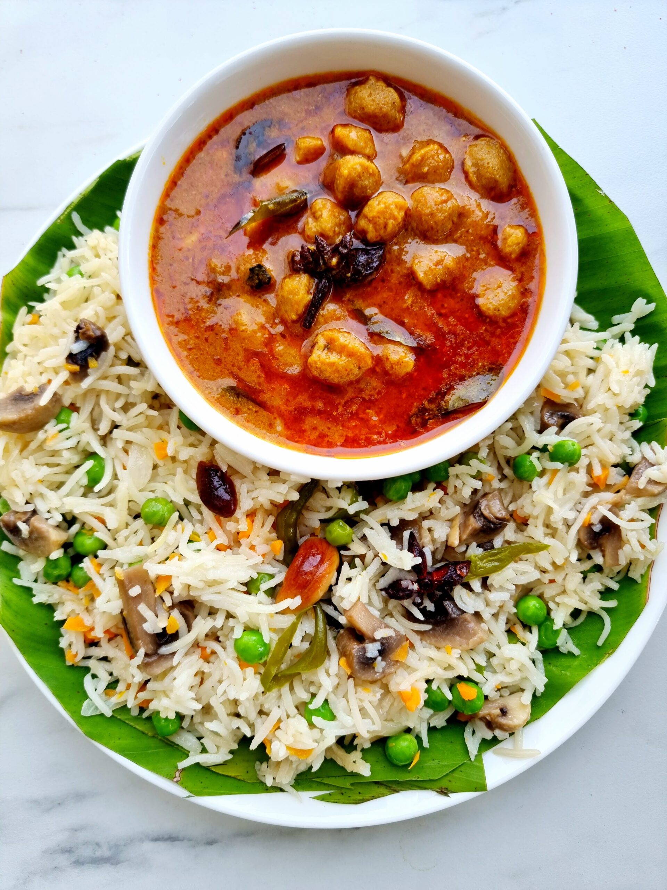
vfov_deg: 71.6
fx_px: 617
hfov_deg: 56.8
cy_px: 445
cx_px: 334
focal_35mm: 24
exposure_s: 1/120
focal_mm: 6.7
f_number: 1.8
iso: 50
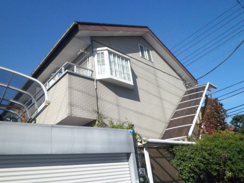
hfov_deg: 67.3
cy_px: 92
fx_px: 183
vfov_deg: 53.1
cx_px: 122
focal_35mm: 26
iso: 400
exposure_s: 1/1000
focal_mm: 4.7
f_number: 7.9
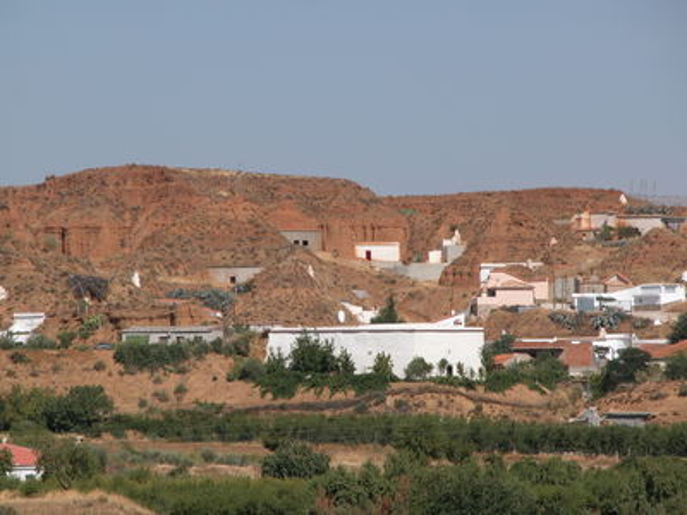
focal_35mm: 280
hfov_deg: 7.1
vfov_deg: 5.3
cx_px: 344
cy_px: 258
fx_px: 5557
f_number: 6.6
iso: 100
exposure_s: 1/579
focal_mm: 71.2
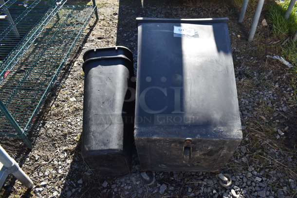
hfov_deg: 67.3
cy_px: 99
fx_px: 223
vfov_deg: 48.0
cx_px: 148
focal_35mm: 27
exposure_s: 1/200
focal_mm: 18
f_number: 6.3
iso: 200
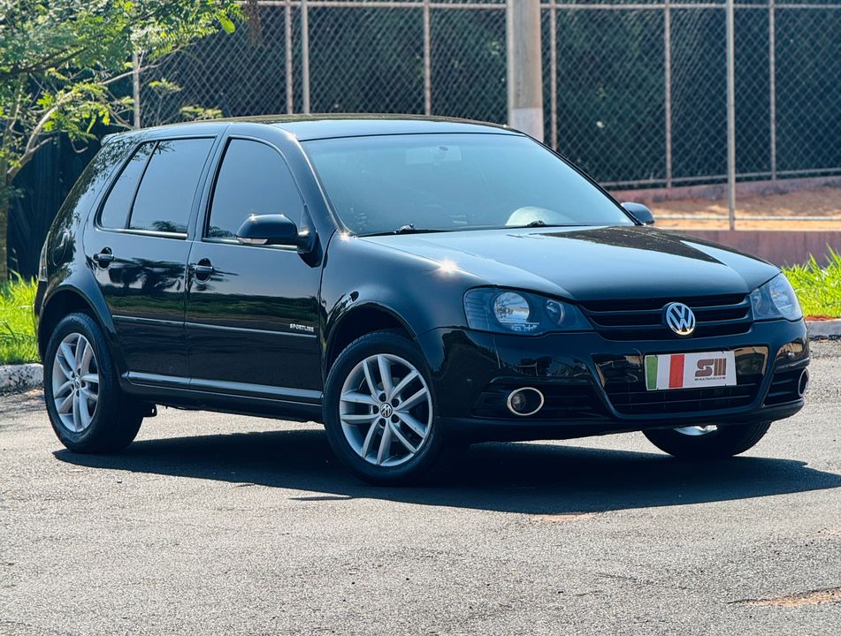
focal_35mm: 120
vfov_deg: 12.4
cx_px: 420
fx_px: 2925
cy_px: 318
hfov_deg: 16.4
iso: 50
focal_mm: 15.66
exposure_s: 1/714
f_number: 2.8
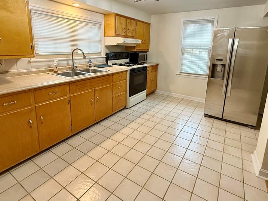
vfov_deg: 65.1
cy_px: 76
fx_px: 155
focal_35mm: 20
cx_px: 139
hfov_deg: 81.7
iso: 250
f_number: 2.2
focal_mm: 2.22
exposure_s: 1/60
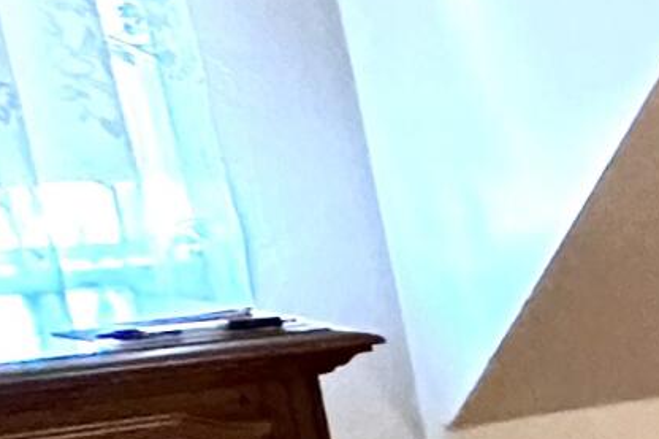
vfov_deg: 12.8
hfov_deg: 9.6
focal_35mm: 105
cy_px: 469
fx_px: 1921
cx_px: 2297
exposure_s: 1/60
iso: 400
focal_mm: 2.22
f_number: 2.2
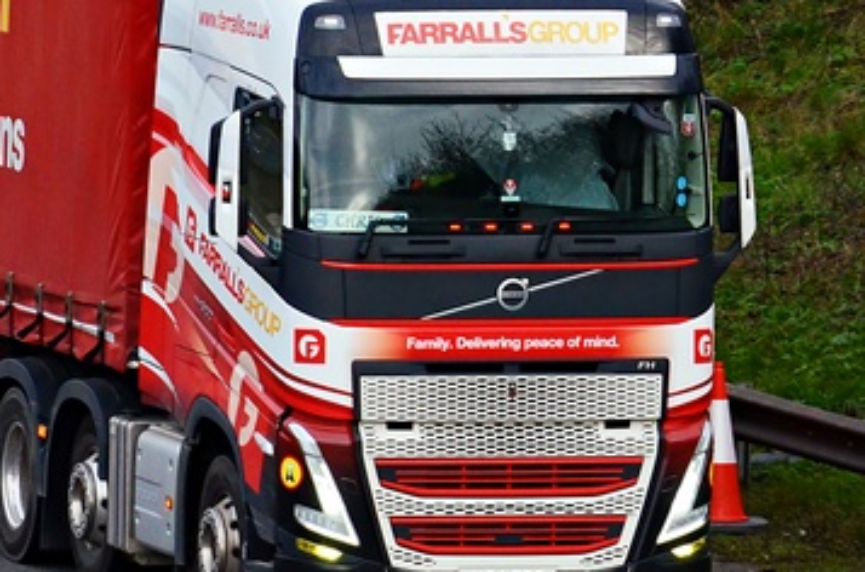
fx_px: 13707
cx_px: 94
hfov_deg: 3.6
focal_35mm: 572
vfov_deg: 2.4
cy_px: 141
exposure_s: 1/500
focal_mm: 170
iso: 1250
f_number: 9
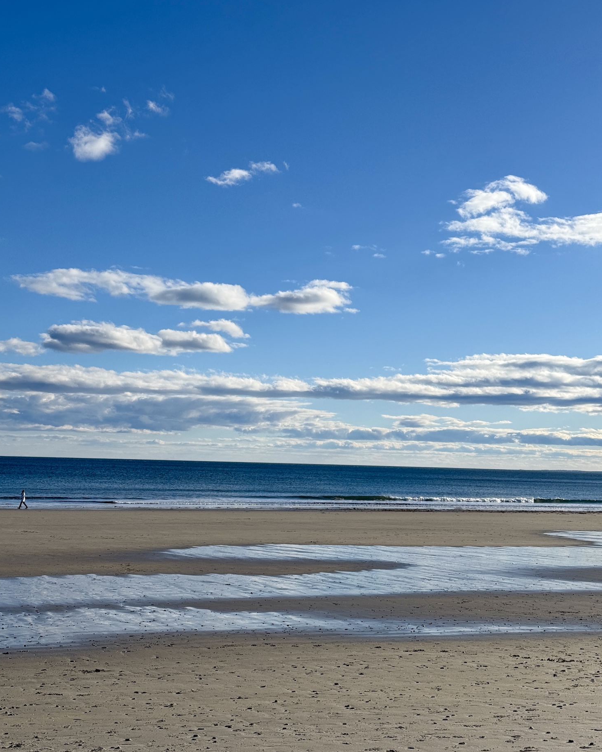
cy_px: 408
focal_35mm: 51
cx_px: 302
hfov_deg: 29.7
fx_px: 1136
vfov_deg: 36.6
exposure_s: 1/9901
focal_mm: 6.76
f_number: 1.78
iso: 64
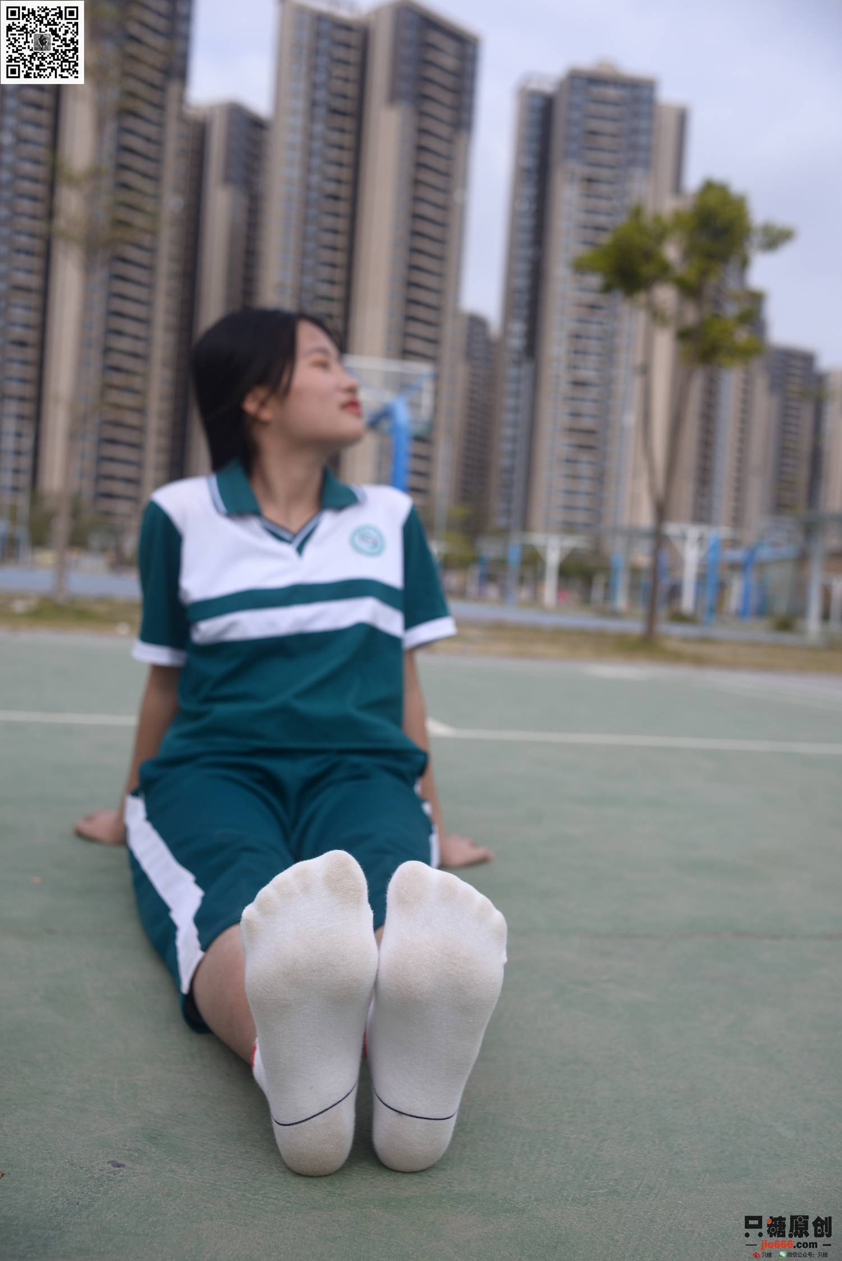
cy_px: 630
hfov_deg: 37.9
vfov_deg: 54.4
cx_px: 421
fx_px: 1227
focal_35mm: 35
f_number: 5.6
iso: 160
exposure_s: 1/1000
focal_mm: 35
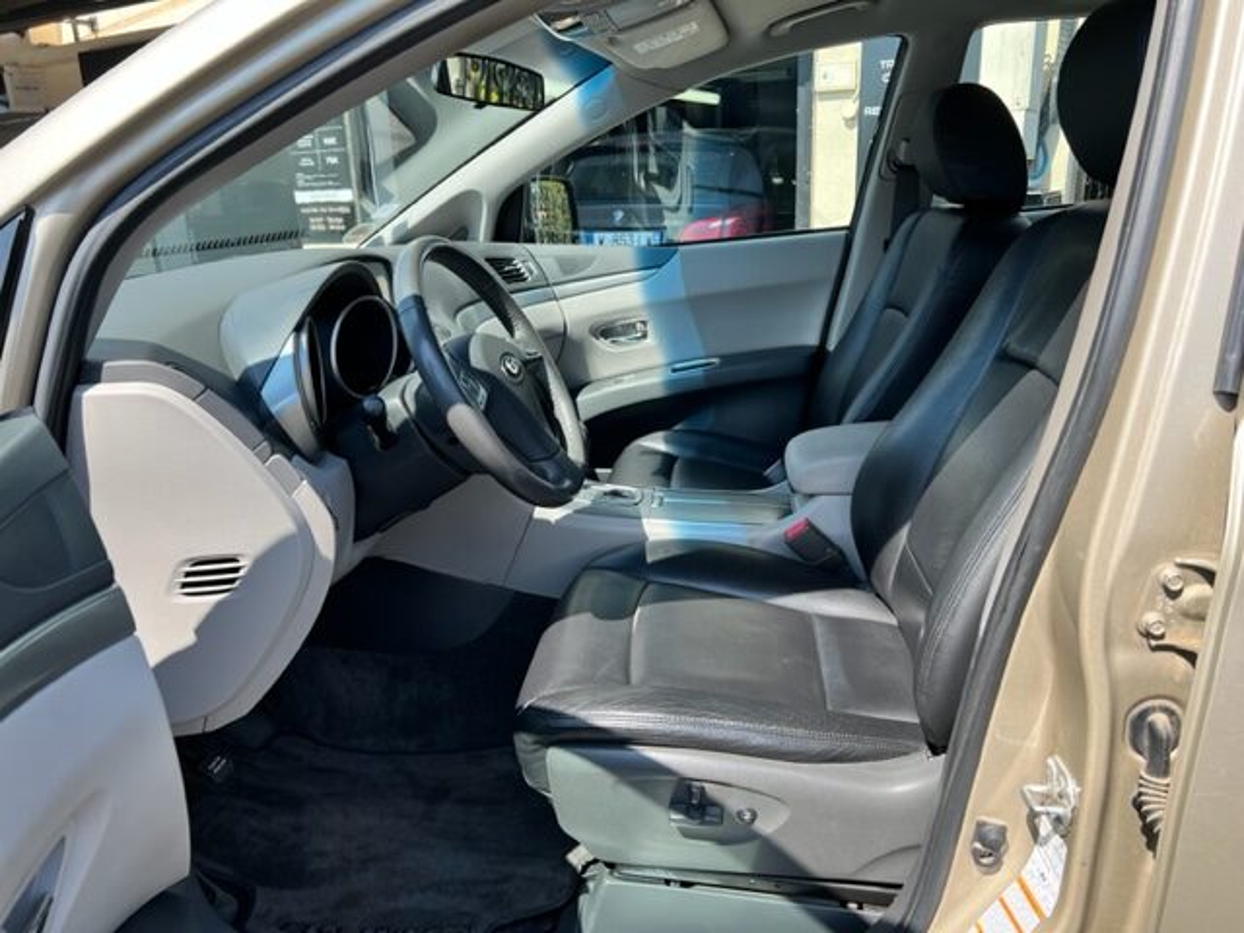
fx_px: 934
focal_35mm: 26
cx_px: 622
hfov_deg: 67.3
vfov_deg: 53.1
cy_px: 466
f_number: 1.5
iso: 50
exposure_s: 1/887
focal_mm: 5.7
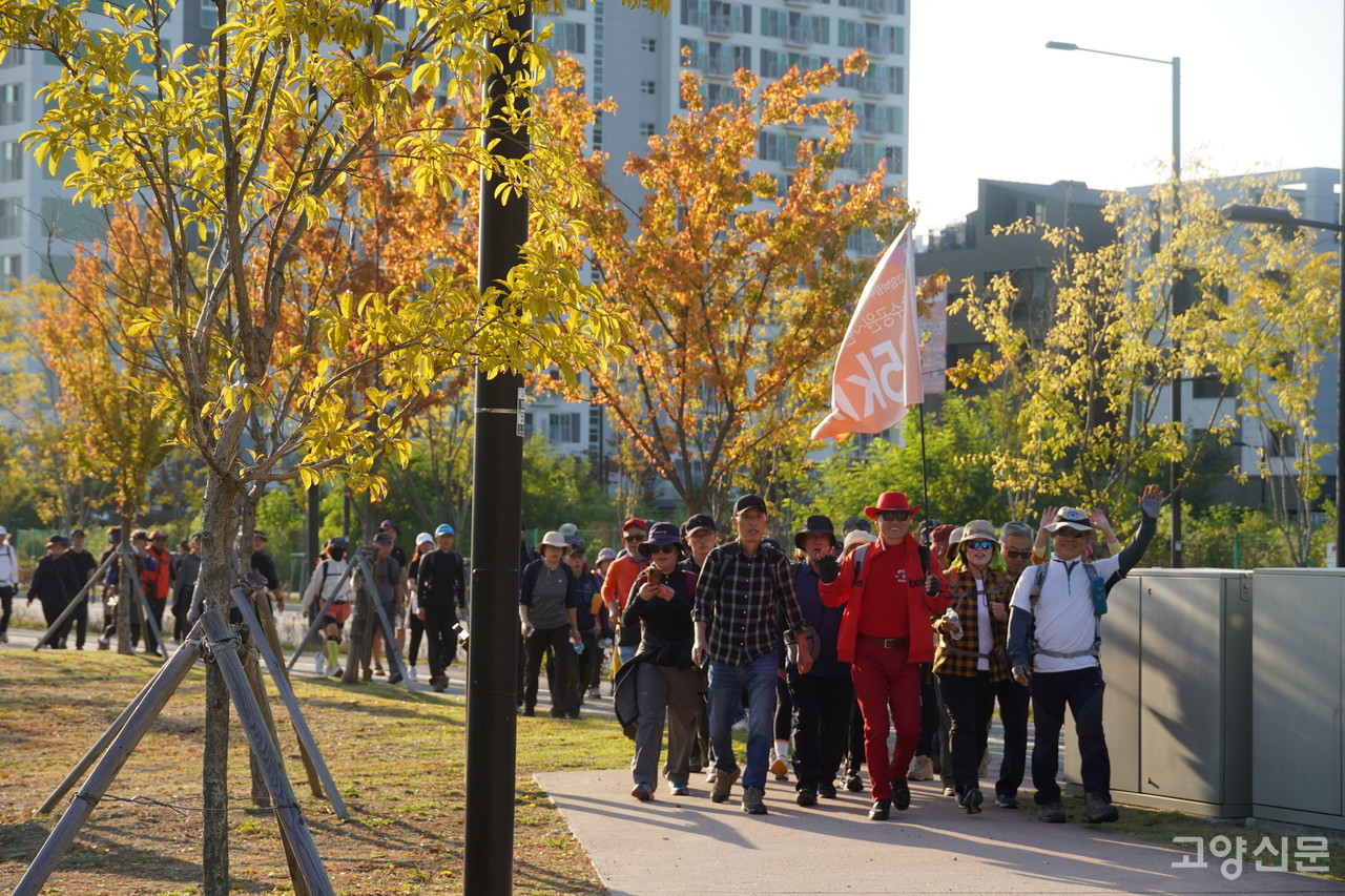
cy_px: 448
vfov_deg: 16.0
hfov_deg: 23.8
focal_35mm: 86
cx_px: 672
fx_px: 3194
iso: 100
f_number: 5.6
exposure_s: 1/160
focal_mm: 57
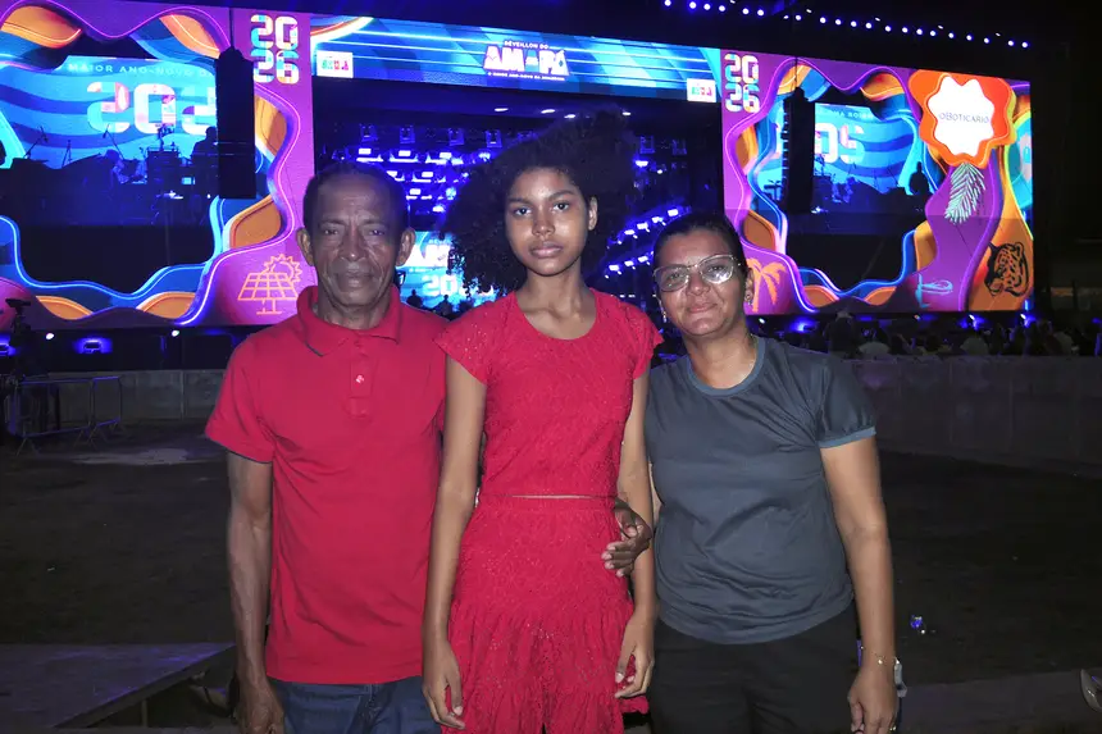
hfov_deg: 59.5
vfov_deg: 41.7
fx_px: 964
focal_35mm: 32
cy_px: 367
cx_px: 551
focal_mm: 21
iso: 400
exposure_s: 1/80
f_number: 3.8
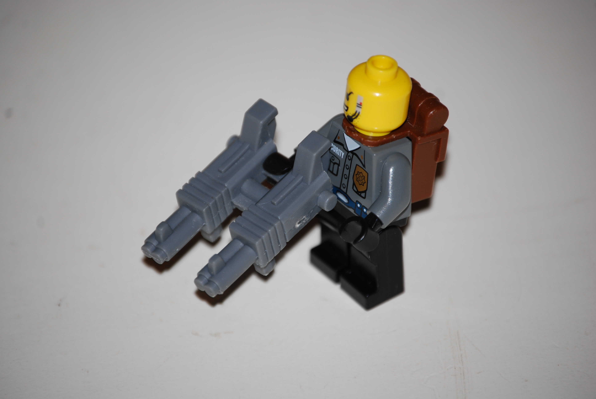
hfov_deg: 8.3
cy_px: 200
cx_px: 298
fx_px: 4102
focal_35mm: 248
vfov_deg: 5.6
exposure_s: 1/60
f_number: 5.3
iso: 200
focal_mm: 165
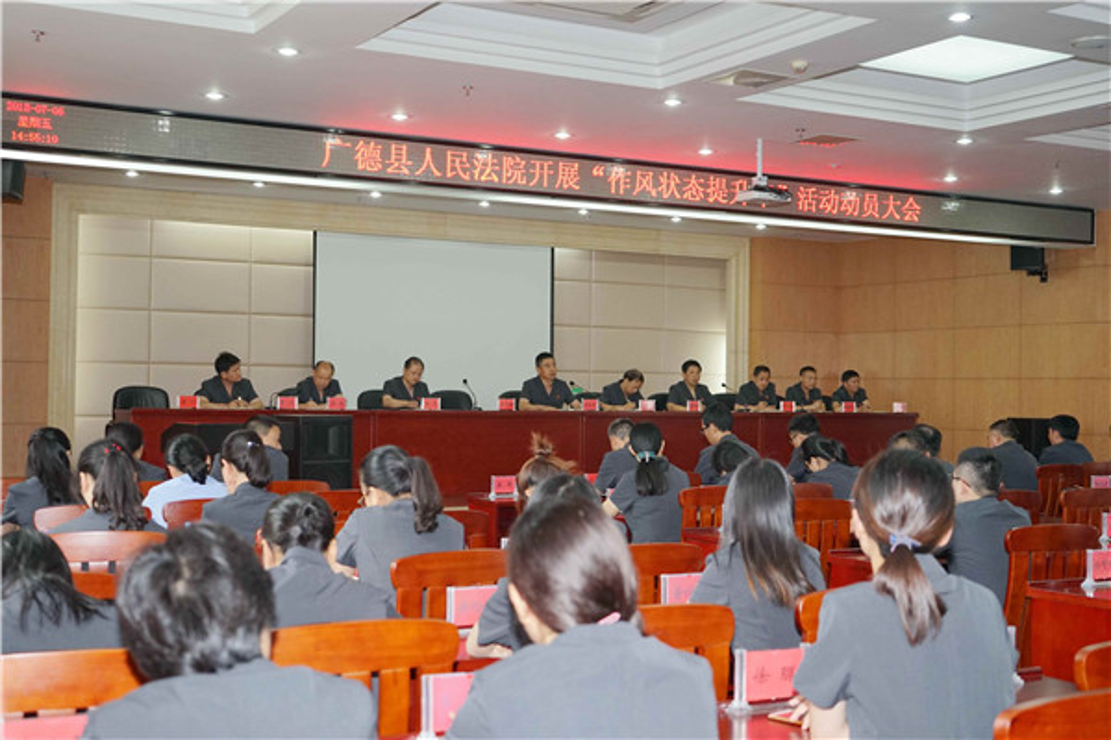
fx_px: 1358
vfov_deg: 30.5
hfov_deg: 44.5
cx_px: 556
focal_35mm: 44
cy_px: 370
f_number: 4.5
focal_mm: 44
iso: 1250
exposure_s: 1/160
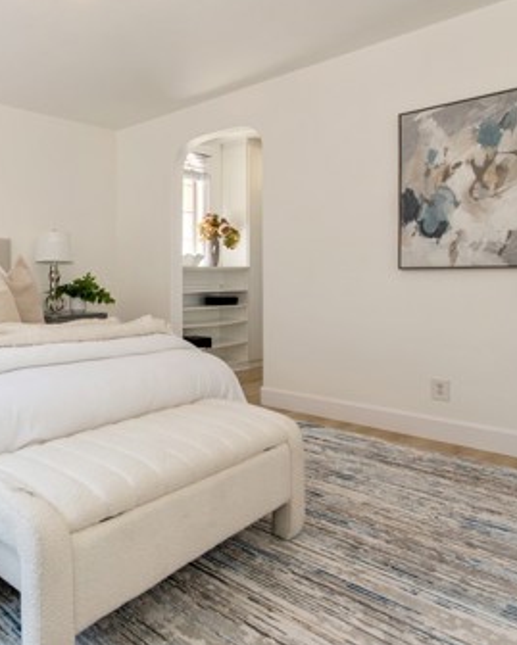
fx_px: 478
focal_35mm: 25
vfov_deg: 67.8
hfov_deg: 46.4
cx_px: -13
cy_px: 277
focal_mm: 14
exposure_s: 1/125
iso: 220
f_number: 5.6
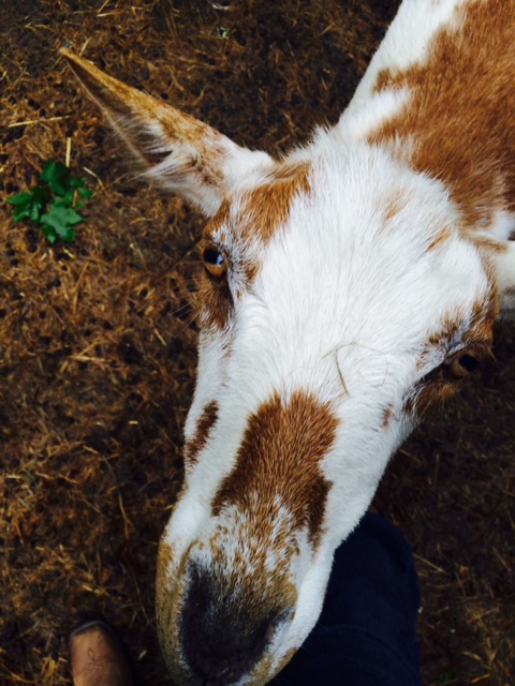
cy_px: 343
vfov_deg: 61.7
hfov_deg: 48.2
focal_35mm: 29
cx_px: 258
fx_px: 575
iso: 32
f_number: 2.2
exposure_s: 1/363
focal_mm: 4.15
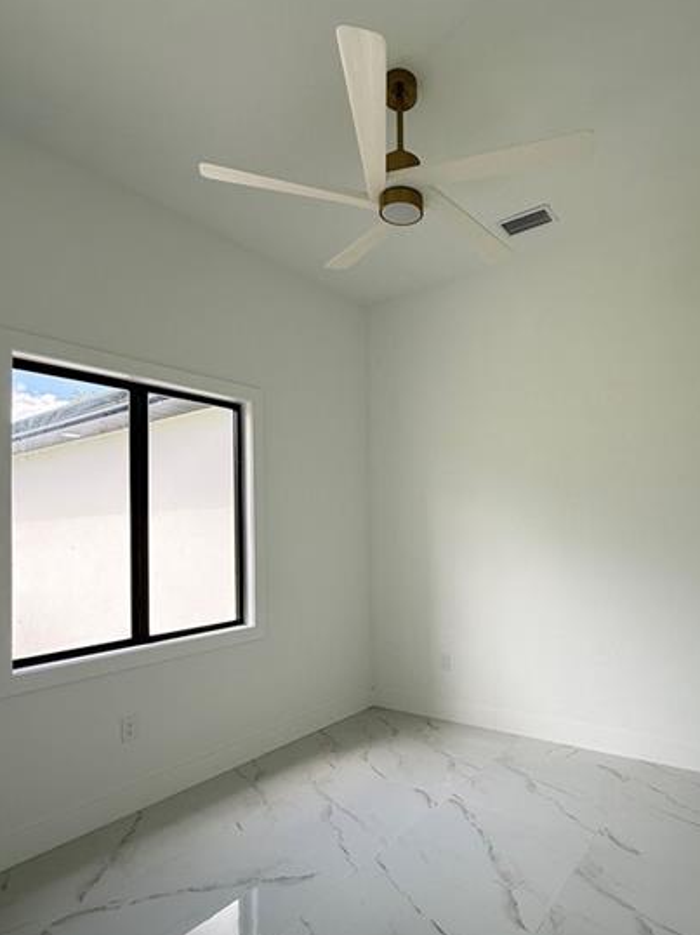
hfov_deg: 64.9
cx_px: 441
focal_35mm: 20
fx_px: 540
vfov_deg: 81.5
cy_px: 516
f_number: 2.2
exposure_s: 1/133
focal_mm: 2.22
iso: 64
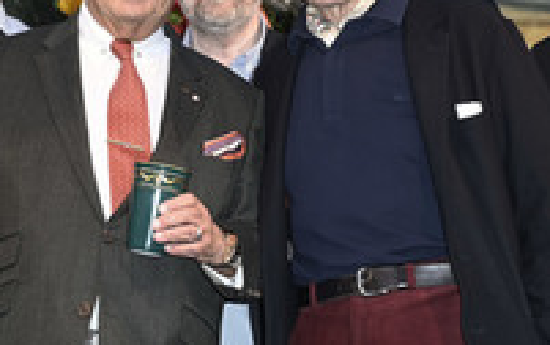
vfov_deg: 8.2
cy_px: 203
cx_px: 223
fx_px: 2400
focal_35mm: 160
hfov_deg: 13.1
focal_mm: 70
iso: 400
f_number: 5.6
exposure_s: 1/250
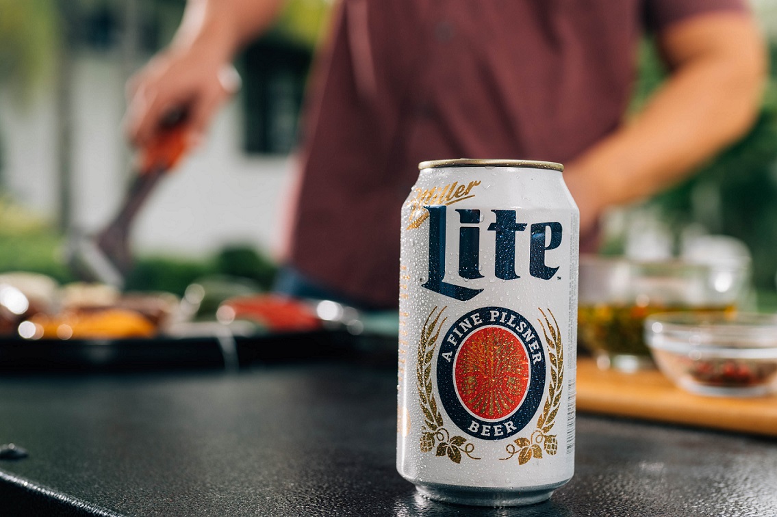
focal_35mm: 52
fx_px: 1122
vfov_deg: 26.0
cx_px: 388
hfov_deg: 38.2
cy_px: 258
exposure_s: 1/500
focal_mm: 35
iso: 200
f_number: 3.2
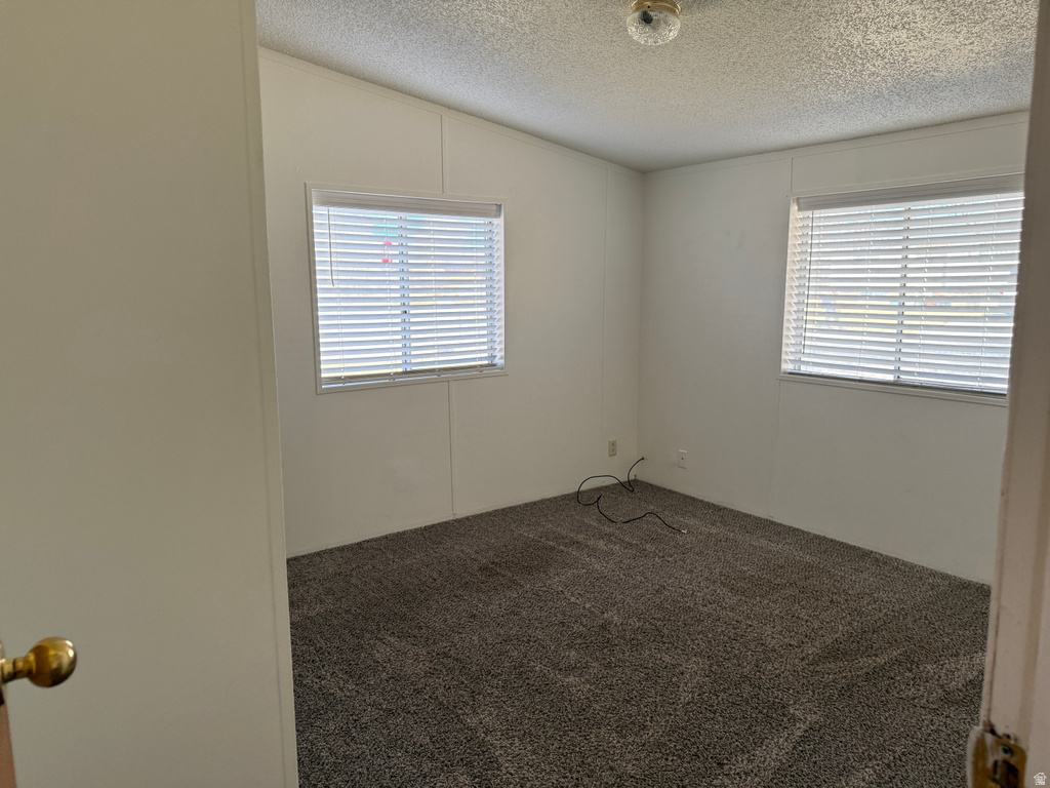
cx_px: 525
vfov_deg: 56.8
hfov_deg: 71.6
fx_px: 728
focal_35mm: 24
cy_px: 394
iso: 160
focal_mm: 6.76
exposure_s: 1/233
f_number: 1.78
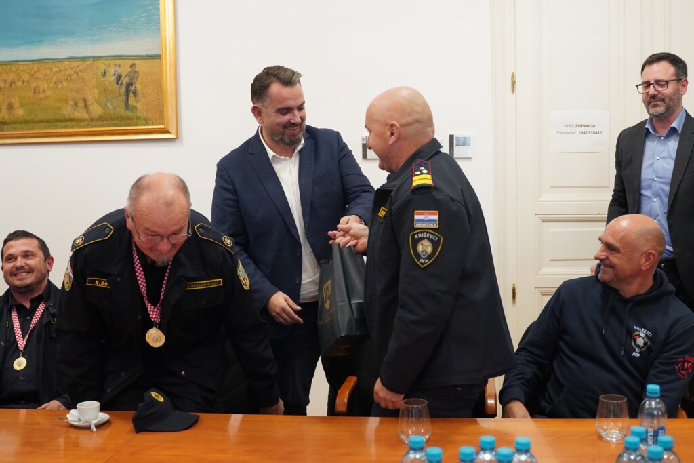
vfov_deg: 31.9
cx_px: 347
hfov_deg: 46.4
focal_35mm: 42
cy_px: 232
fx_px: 810
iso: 1250
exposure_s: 1/80
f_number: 2.8
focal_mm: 28
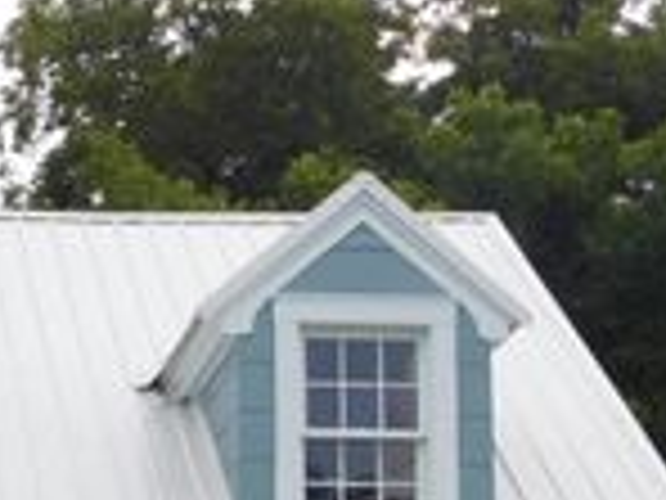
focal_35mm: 122
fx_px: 2347
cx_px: -130
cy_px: 809
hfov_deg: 15.6
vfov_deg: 11.5
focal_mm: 6.3
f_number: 3.5
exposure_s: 1/500
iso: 125
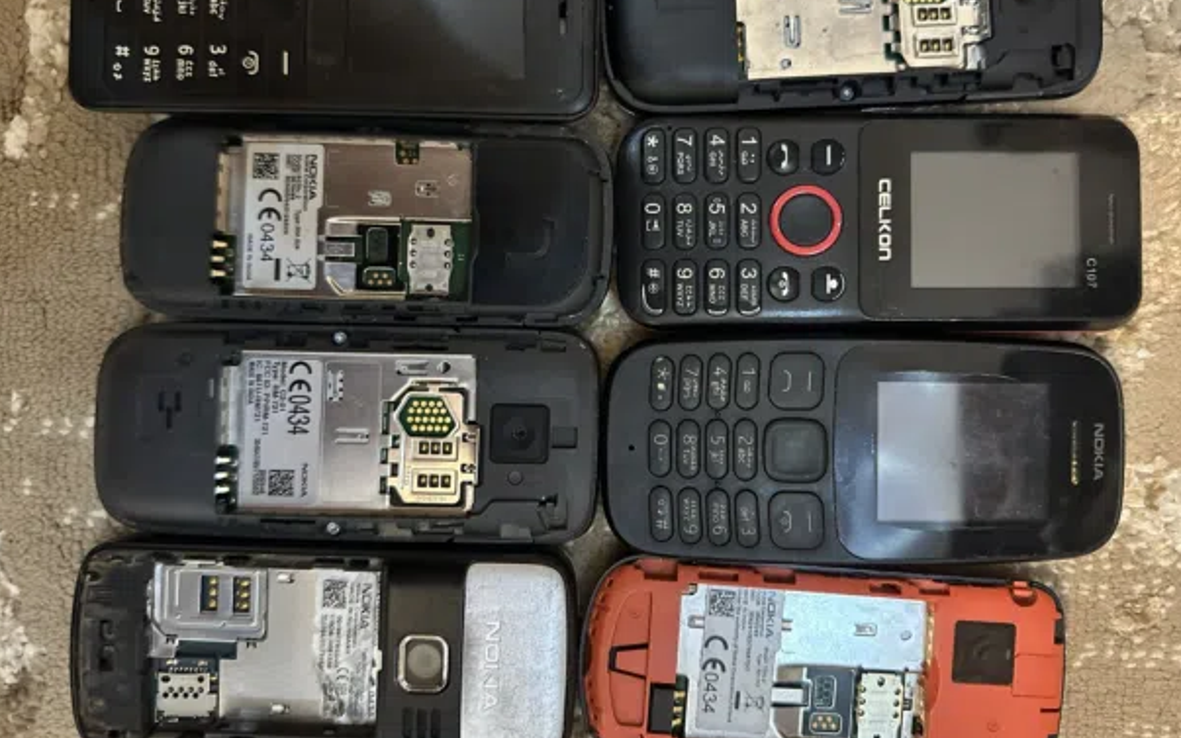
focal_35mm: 27
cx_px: 605
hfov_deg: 68.4
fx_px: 869
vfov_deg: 45.9
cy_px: 315
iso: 1000
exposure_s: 1/38
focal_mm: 6.86
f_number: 1.78
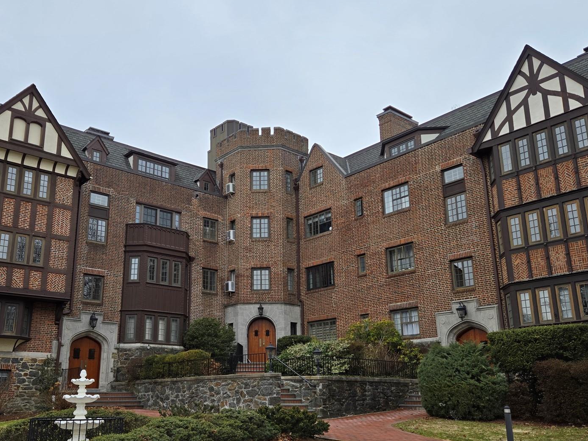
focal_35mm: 34
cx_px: 258
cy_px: 231
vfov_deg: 41.8
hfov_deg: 53.8
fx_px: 578
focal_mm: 5.4
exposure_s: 1/1222
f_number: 1.8
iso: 25
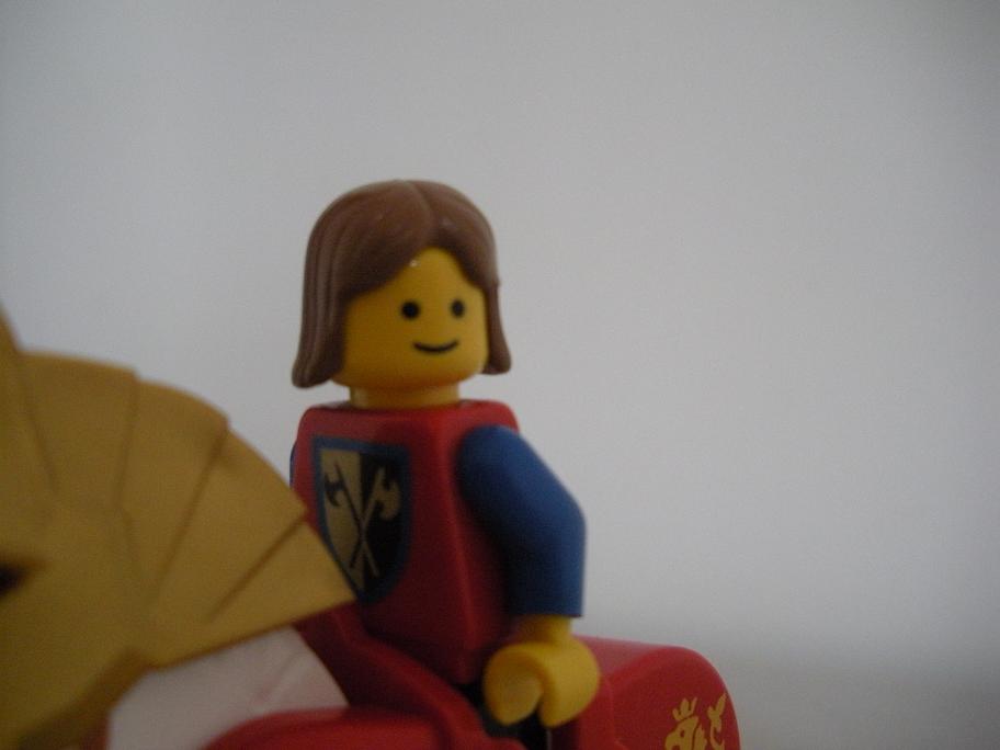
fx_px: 1040
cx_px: 500
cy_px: 375
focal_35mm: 36
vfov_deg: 39.7
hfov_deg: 51.4
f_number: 3.5
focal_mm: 6.3
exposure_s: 1/24.4
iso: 400
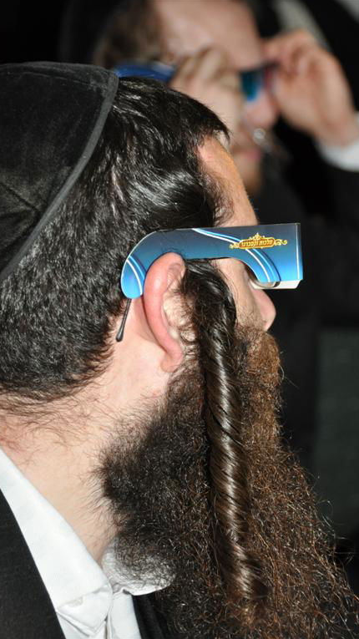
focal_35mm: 126
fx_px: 2133
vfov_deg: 17.0
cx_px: 206
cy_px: 319
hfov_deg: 9.6
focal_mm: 80
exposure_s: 1/60
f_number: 5
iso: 800
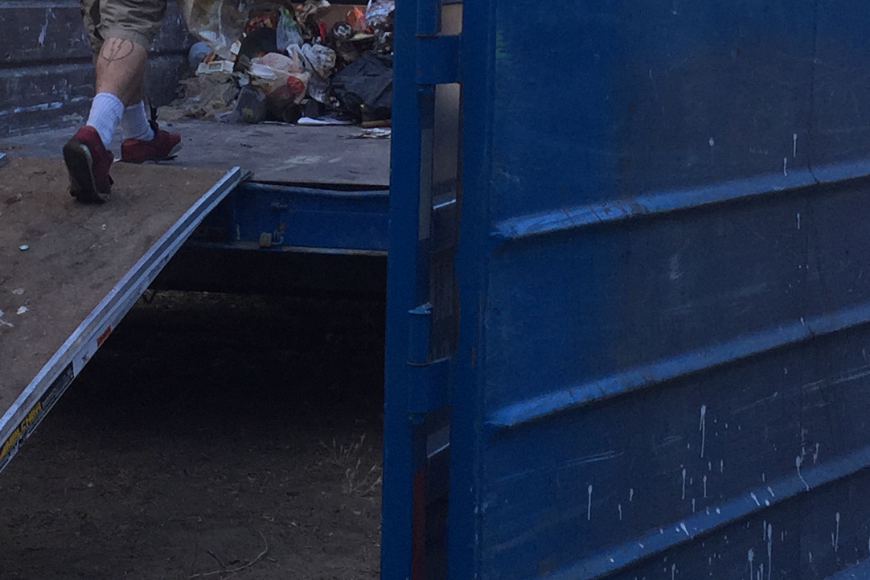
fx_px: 2199
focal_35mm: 91
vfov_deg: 14.6
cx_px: 203
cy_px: -89
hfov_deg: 22.2
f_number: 2.2
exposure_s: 1/311
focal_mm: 4.15
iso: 32
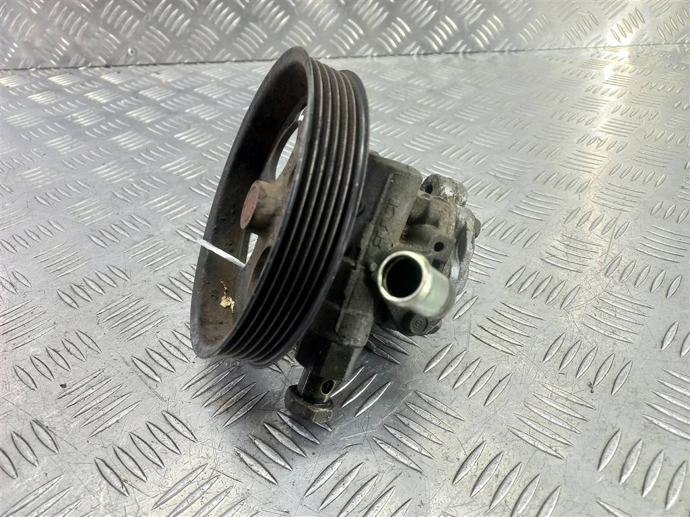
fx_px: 498
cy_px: 258
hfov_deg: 69.4
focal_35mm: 25
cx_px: 345
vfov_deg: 54.9
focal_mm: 4.6
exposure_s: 1/50
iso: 125
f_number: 1.8
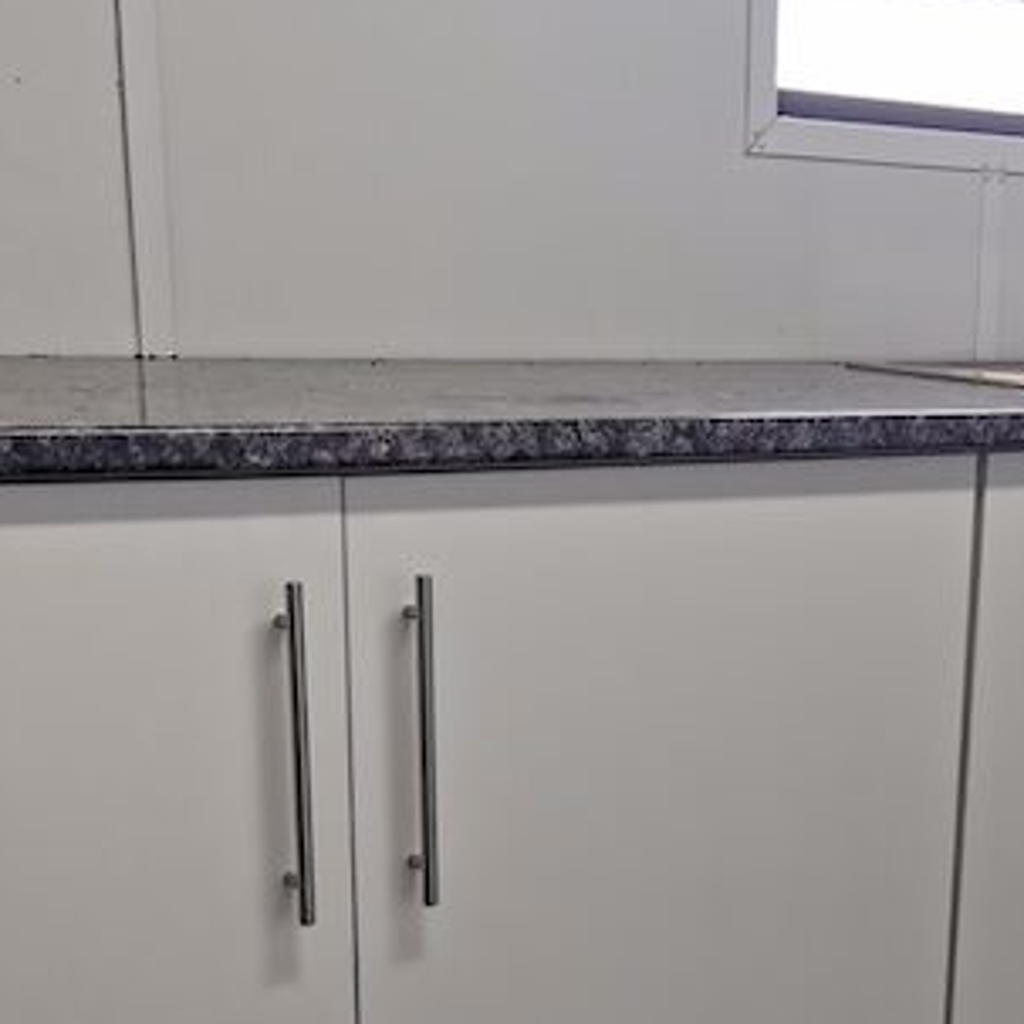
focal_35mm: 63
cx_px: 858
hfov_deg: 26.6
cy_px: 889
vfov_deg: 26.5
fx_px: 2108
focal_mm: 5.56
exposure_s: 1/100
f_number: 1.6
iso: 80
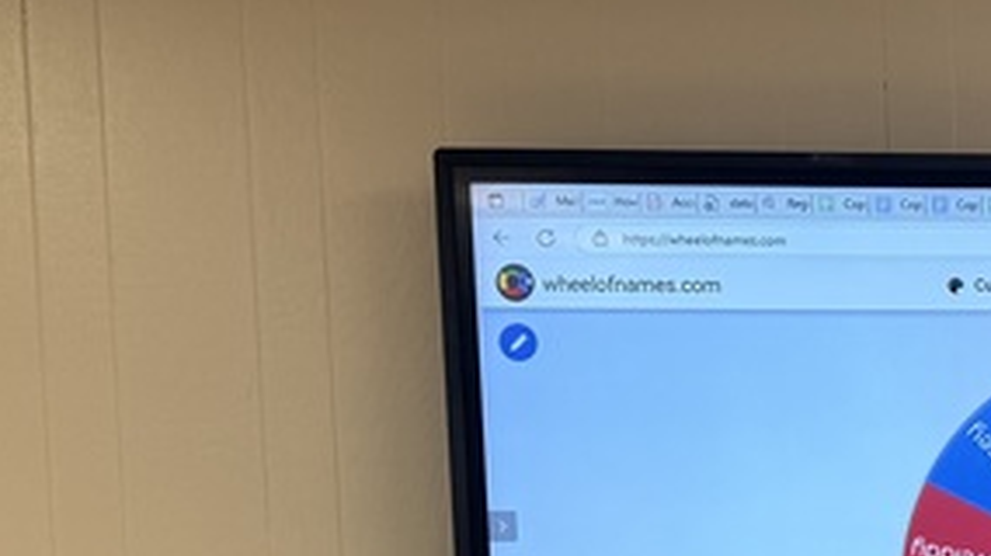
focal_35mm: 94
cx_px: 1203
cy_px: 761
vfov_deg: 12.4
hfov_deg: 21.1
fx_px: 2469
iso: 100
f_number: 1.78
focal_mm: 6.76
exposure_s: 1/120
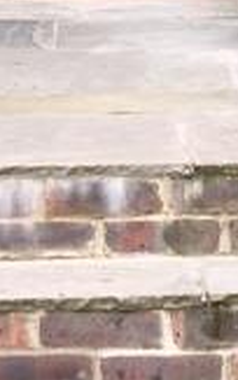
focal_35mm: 253
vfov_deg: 7.9
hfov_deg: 5.2
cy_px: -399
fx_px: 2623
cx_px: -5
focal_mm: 6.56
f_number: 4
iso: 80
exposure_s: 1/100
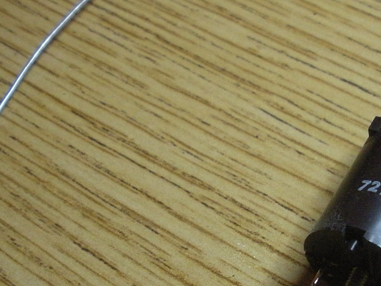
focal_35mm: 76
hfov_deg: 25.3
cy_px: 275
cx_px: 298
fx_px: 837
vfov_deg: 18.9
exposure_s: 1/27.8
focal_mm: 6.3
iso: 400
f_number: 3.5
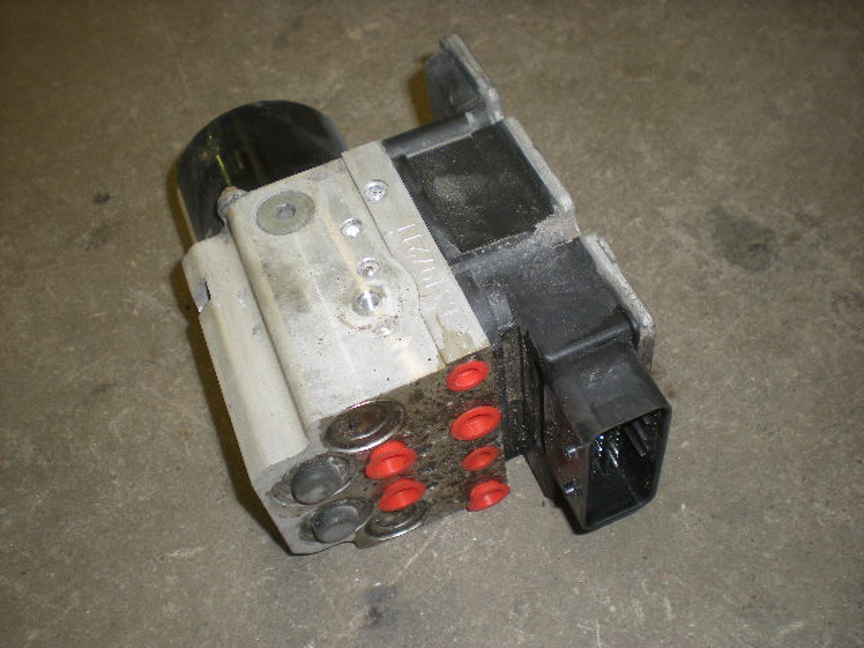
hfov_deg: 49.0
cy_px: 324
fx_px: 948
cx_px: 432
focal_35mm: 38
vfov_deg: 37.7
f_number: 3.1
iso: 64
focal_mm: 6.3
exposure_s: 1/30
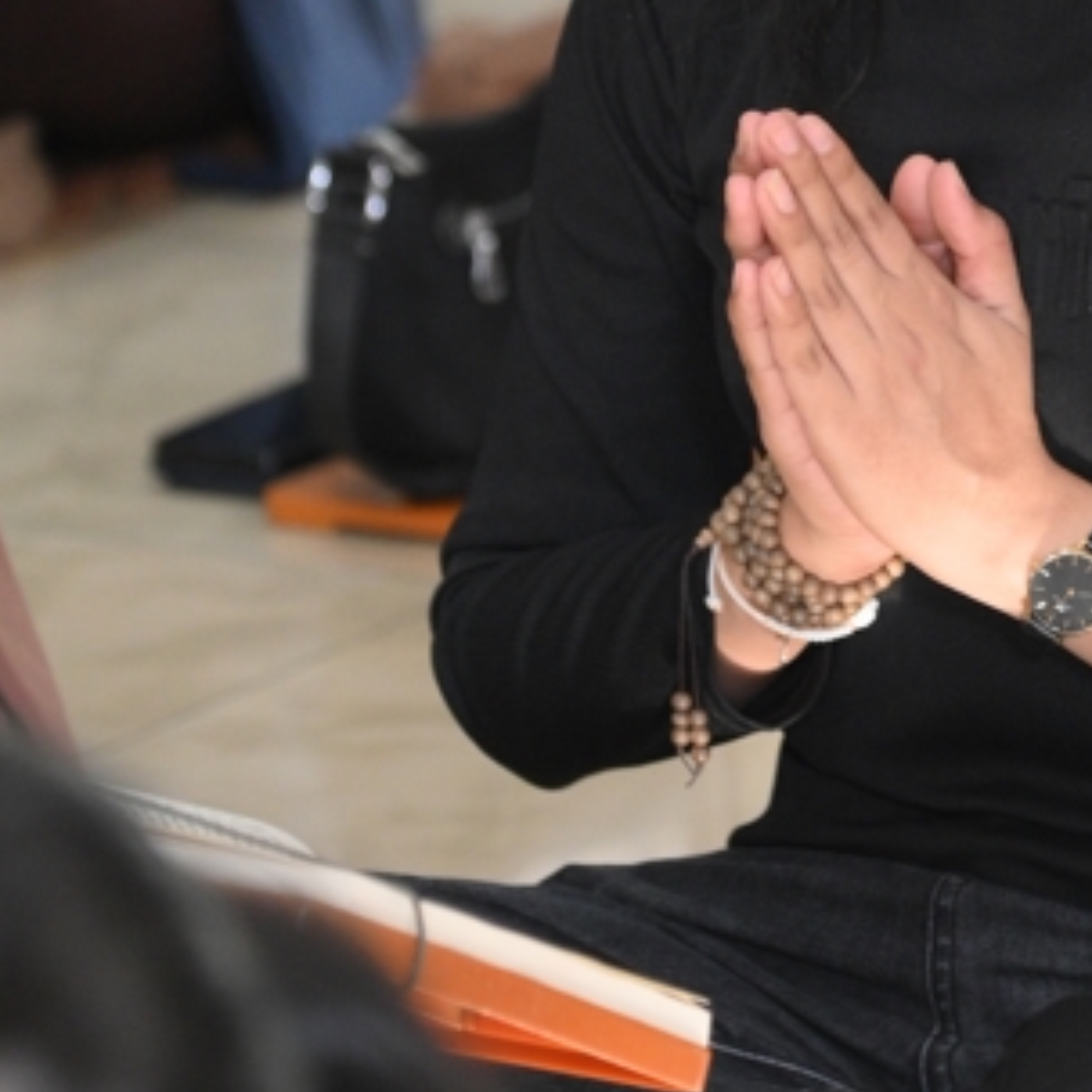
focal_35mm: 329
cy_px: -45
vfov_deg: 5.3
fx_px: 11742
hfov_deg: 5.3
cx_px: 1056
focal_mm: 120
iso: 3200
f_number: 4
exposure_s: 1/160
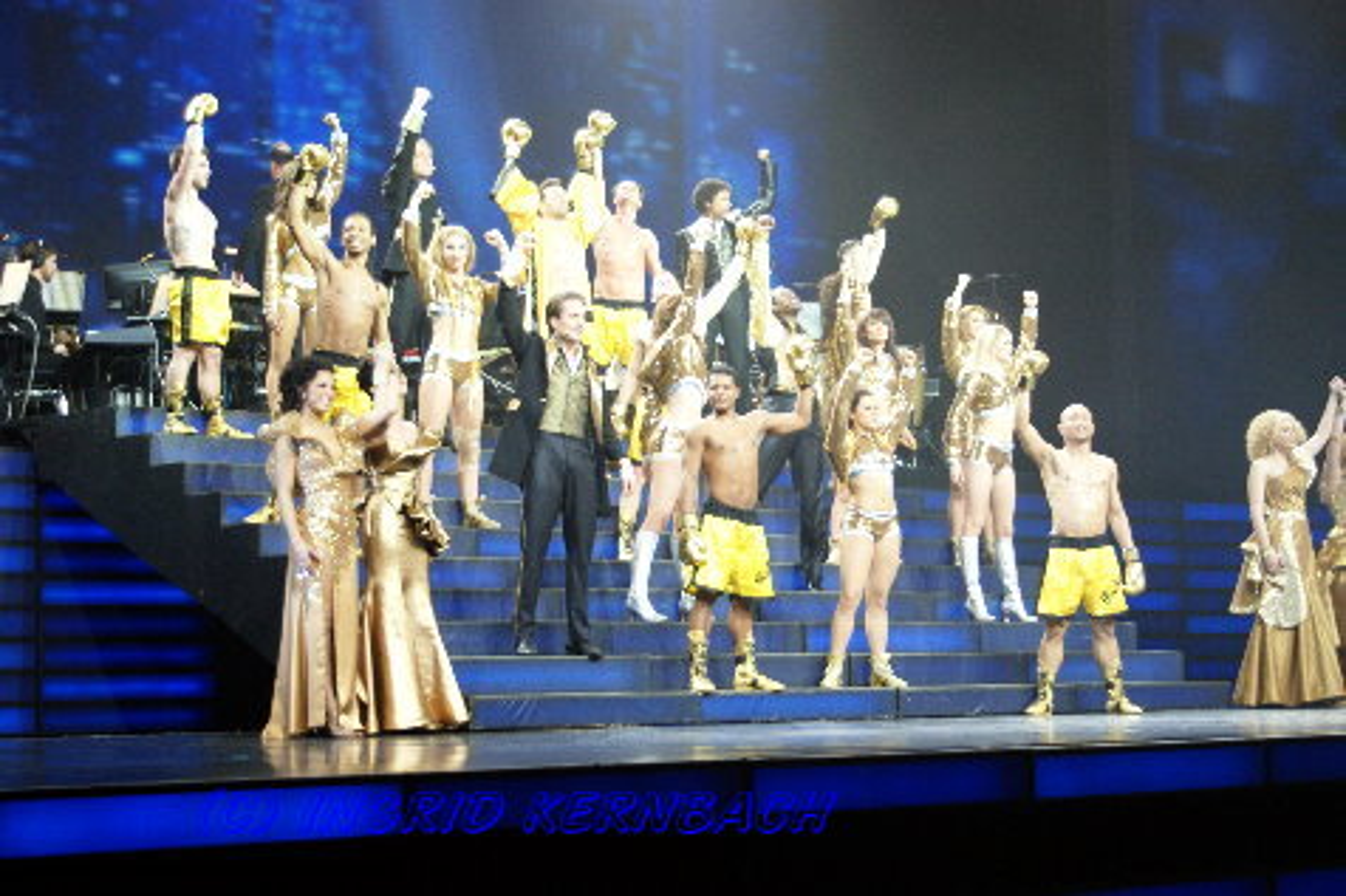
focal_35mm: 75
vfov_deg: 18.2
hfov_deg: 27.0
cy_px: 448
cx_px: 673
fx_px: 2803
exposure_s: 1/60
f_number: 5.6
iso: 800
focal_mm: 50
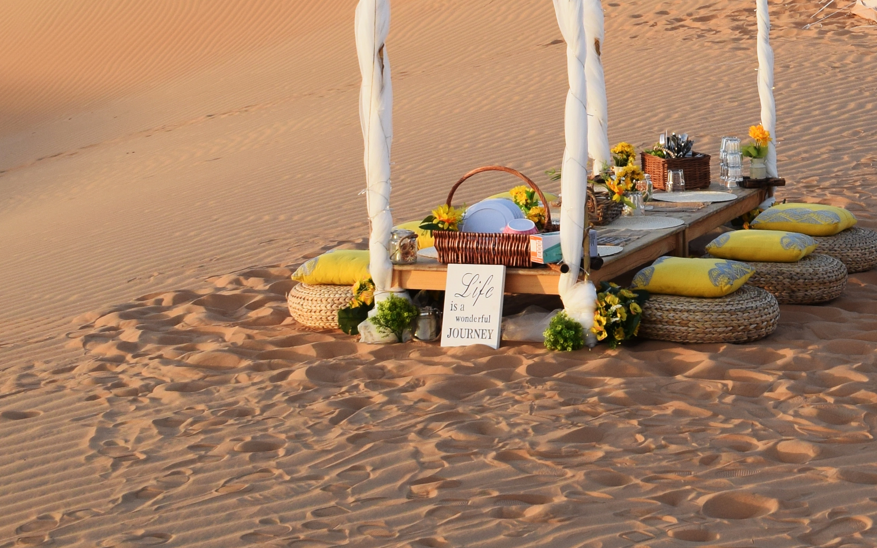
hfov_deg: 18.3
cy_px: -64
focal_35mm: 110
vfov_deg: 11.7
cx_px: 904
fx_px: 2638
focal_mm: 27
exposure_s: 1/250
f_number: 8
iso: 250
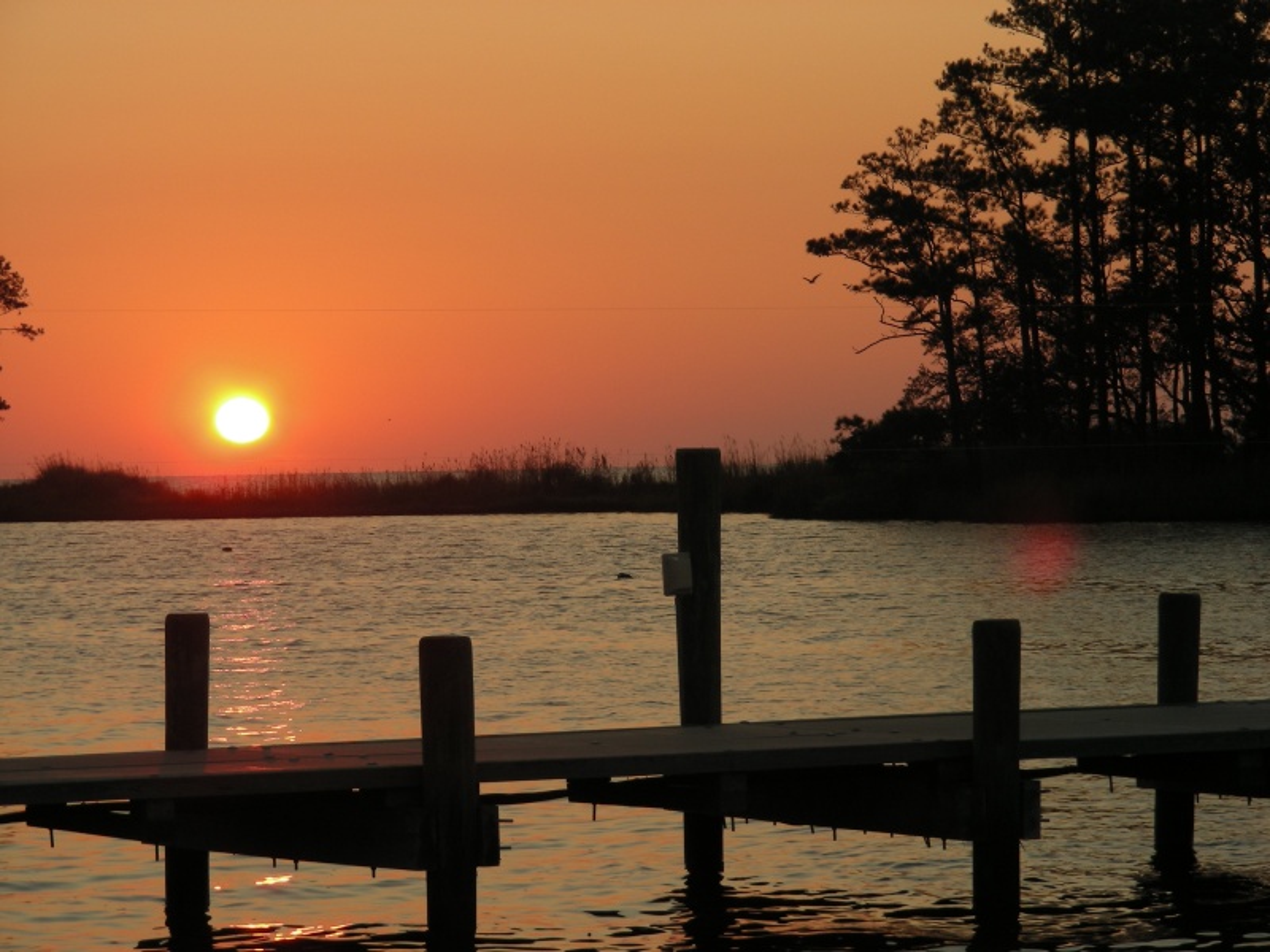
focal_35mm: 148
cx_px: 635
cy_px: 476
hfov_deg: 13.3
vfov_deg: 10.0
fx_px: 5430
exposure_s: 1/150
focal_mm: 24.7
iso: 50
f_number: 4
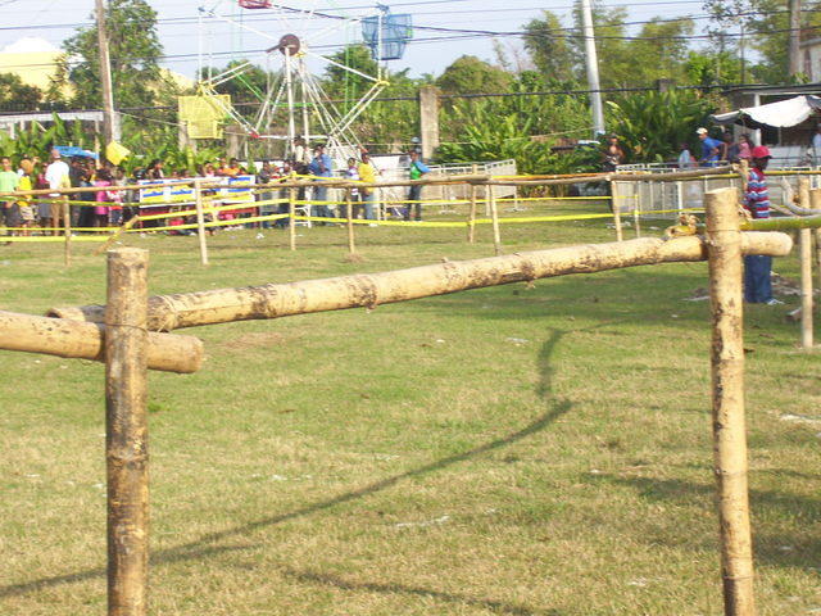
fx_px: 2561
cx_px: 410
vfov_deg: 13.7
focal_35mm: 108
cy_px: 308
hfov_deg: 18.2
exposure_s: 1/200
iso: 80
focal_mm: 18
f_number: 4.6
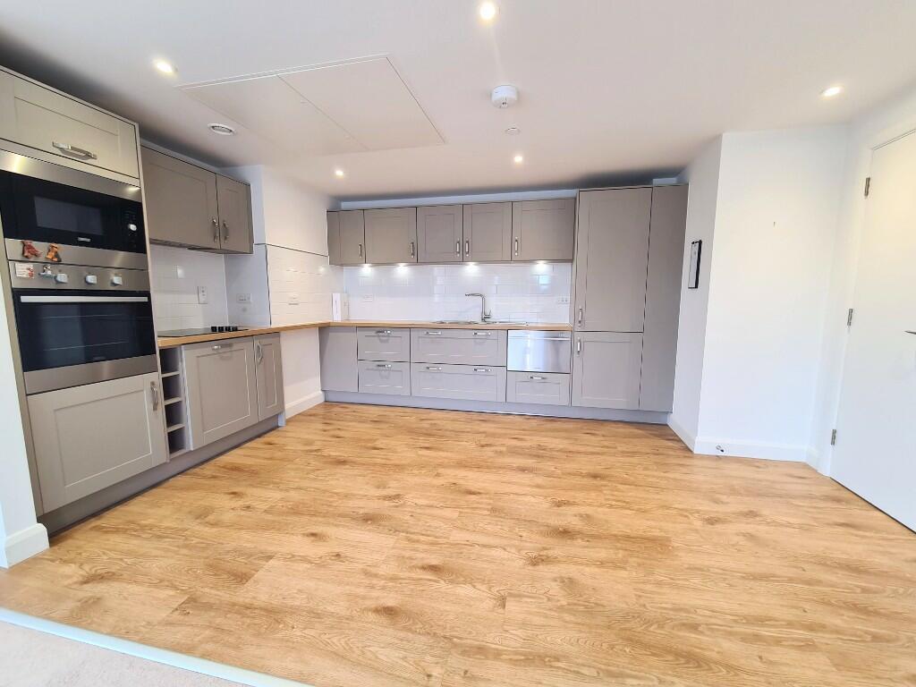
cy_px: 344
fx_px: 344
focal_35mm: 13
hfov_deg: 106.2
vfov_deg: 89.9
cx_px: 458
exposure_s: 1/50
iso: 100
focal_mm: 2.2
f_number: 2.2
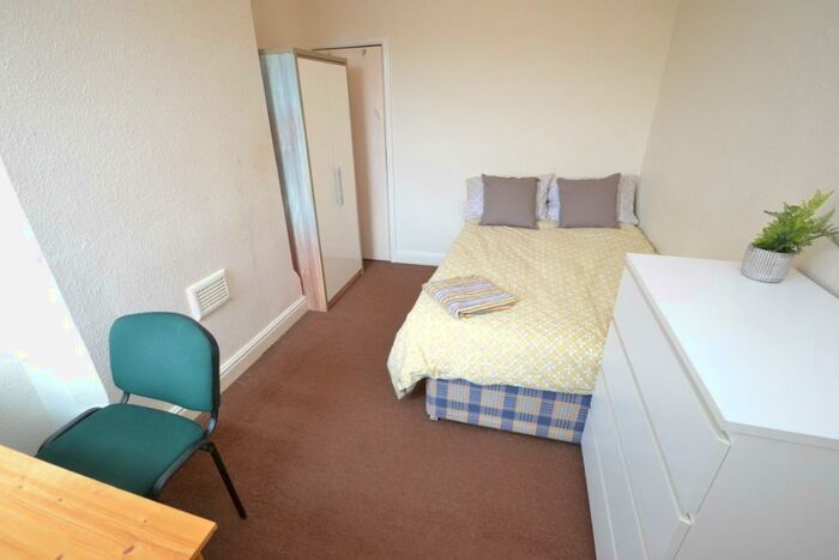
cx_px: 420
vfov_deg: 77.4
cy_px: 280
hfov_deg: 100.4
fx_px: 350
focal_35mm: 15
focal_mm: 10
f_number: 8
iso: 1600
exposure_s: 1/40
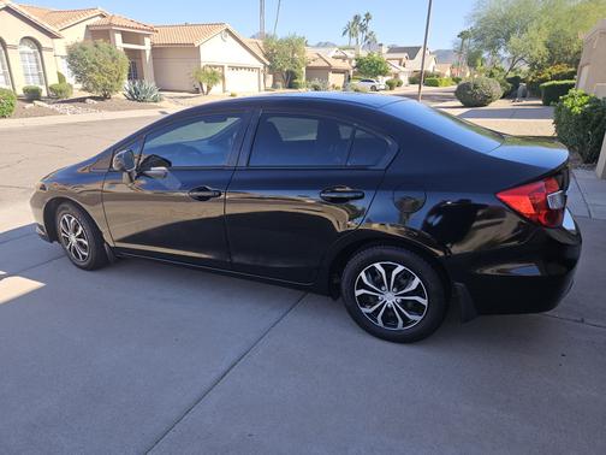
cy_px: 228
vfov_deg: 58.9
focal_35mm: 23
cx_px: 303
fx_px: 403
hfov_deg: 73.9
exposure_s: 1/609
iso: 25
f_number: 1.8
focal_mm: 5.4
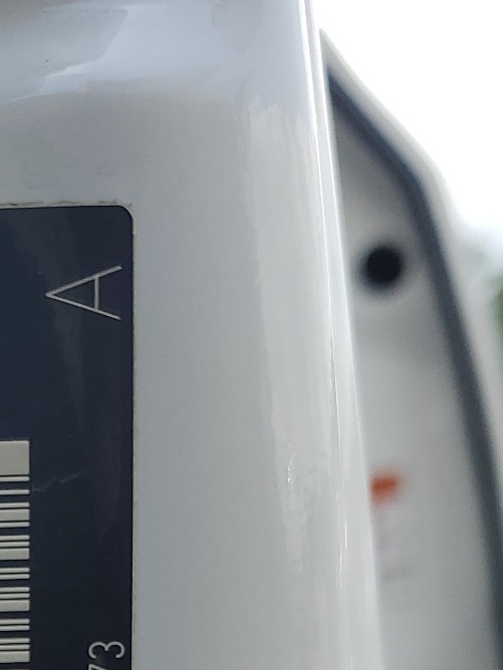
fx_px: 1608
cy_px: 859
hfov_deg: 17.1
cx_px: -80
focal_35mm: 83
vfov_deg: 21.4
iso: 50
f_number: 1.5
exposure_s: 1/1111
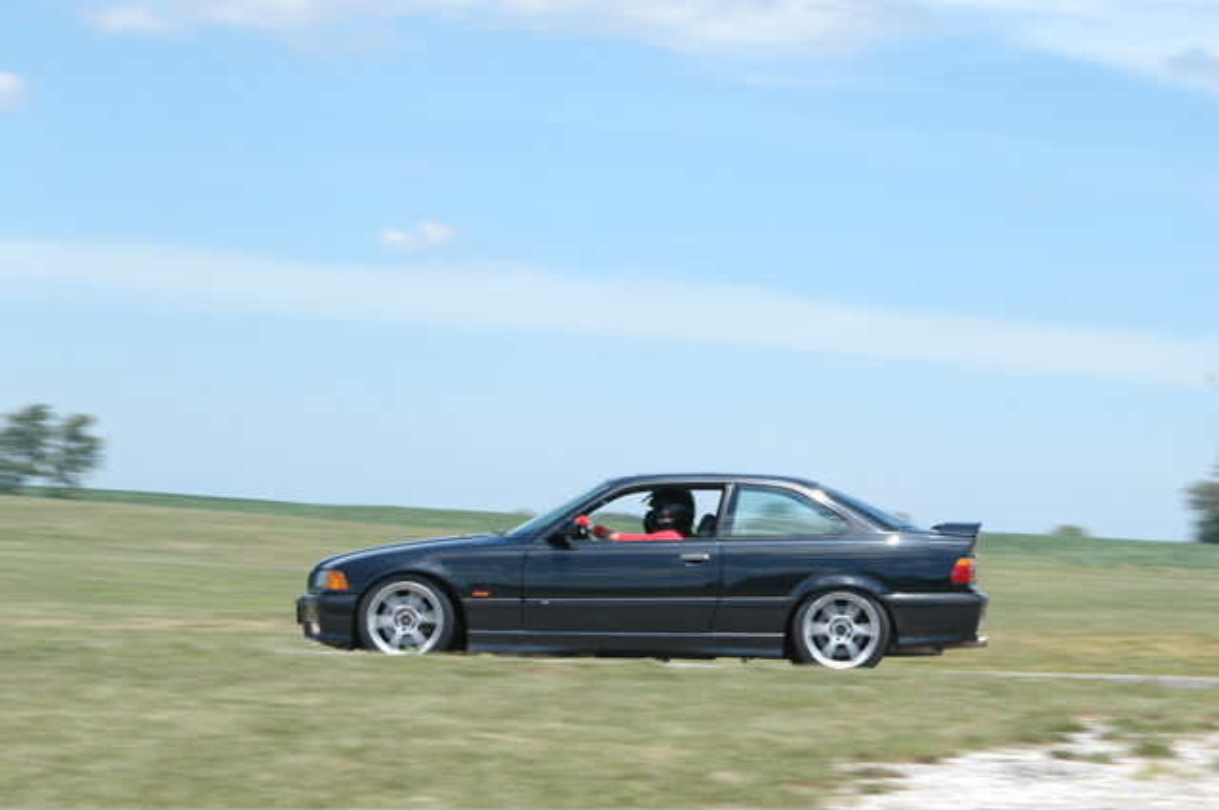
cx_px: 610
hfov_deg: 16.7
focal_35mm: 123
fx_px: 4160
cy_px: 405
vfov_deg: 11.1
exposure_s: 1/200
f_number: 11
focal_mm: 82
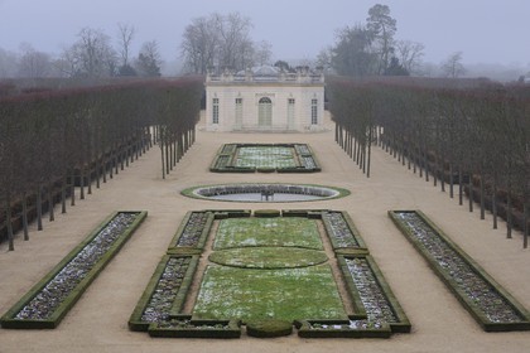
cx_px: 265
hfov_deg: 27.0
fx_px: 1104
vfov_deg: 18.2
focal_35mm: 75
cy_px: 176
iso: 800
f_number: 11
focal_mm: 75
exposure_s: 1/160
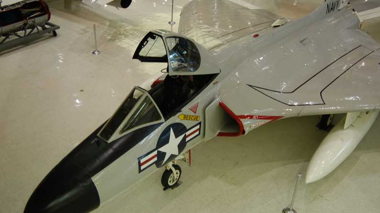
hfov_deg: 52.8
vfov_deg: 31.2
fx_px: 383
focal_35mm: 38
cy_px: 109
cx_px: 191
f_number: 3.5
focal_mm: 24
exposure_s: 1/8
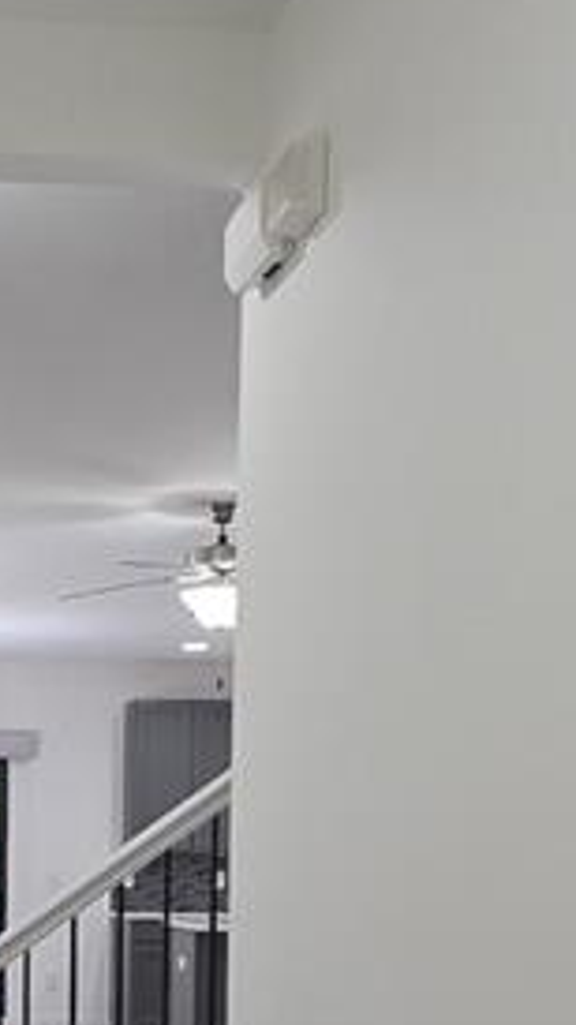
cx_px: -157
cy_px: 991
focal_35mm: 62
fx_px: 1684
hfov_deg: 18.2
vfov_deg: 31.6
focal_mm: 2.2
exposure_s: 1/120
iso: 200
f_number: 1.9
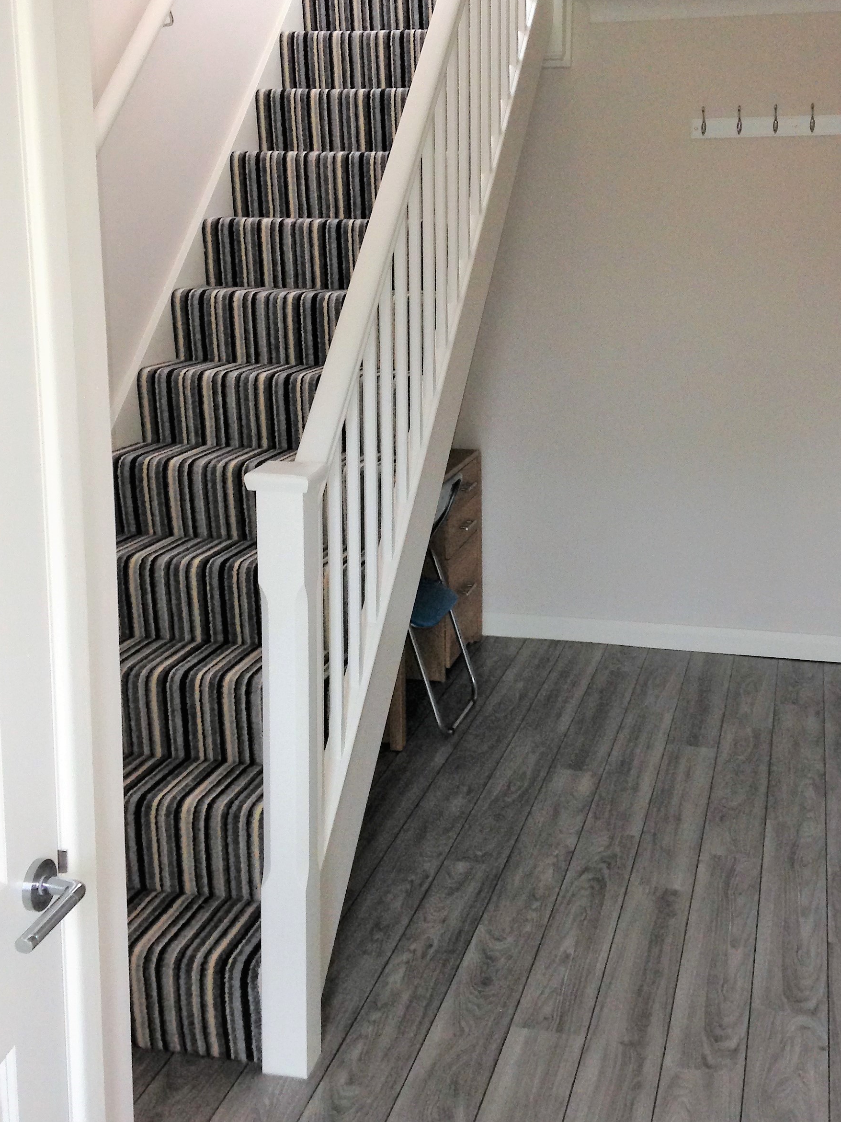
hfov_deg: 31.5
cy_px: 445
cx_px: 482
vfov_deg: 41.0
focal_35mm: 46
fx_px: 1490
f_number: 2.4
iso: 125
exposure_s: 1/20
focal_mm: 4.12
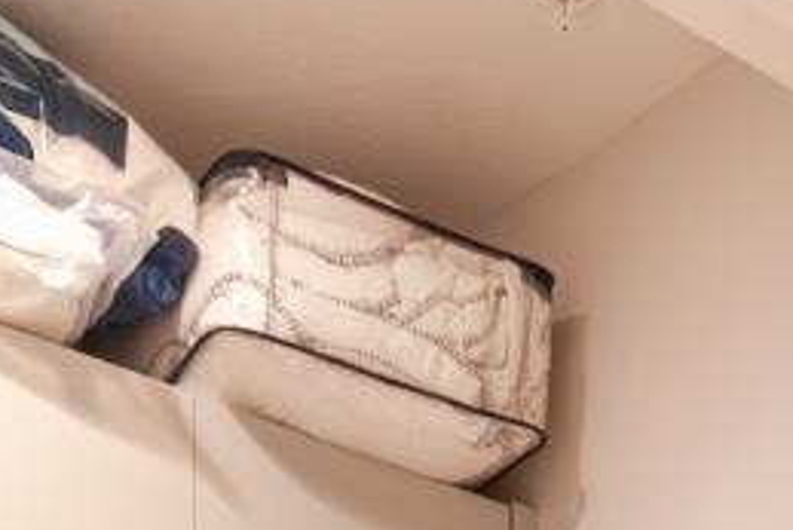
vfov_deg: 12.3
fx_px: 1917
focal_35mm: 87
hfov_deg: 22.4
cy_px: 1299
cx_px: 814
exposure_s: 1/10
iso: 400
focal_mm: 10
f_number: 5.6
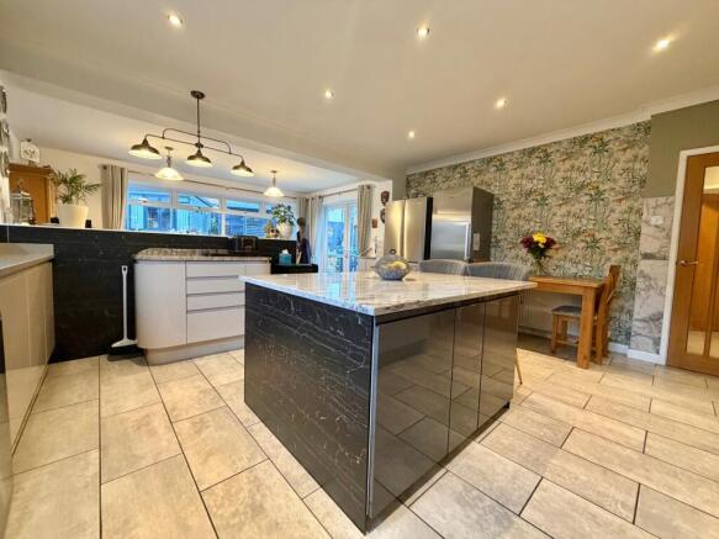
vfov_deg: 85.7
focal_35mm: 14
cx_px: 360
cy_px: 270
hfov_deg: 102.1
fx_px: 291
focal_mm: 2.22
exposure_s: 1/50
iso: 250
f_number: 2.2
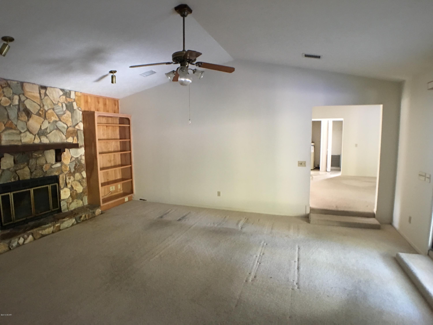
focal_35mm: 29
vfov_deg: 48.2
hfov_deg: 61.7
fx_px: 363
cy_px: 162
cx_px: 216
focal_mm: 4.15
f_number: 2.2
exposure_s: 1/10
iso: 100
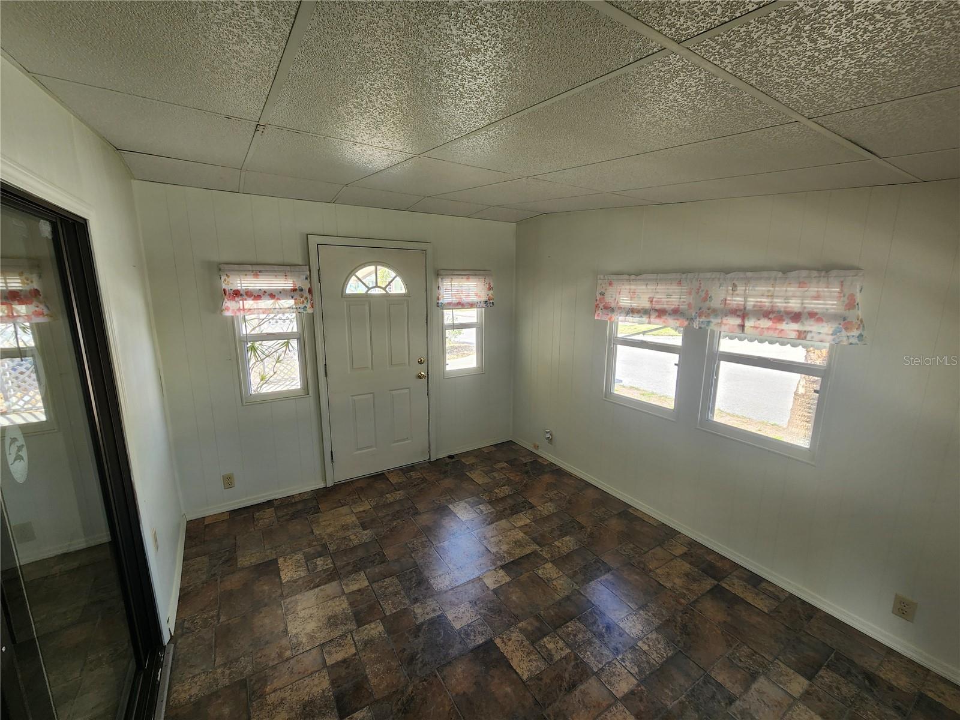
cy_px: 360
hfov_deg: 106.2
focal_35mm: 13
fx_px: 361
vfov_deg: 89.9
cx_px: 480
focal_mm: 2.2
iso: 64
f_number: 2.2
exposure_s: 1/60
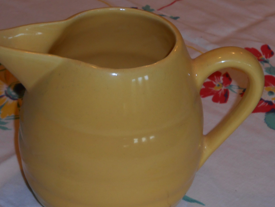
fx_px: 882
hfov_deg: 17.6
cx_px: 69
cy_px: 147
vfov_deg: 13.3
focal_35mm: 111
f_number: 5.2
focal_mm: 10
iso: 100
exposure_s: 1/60
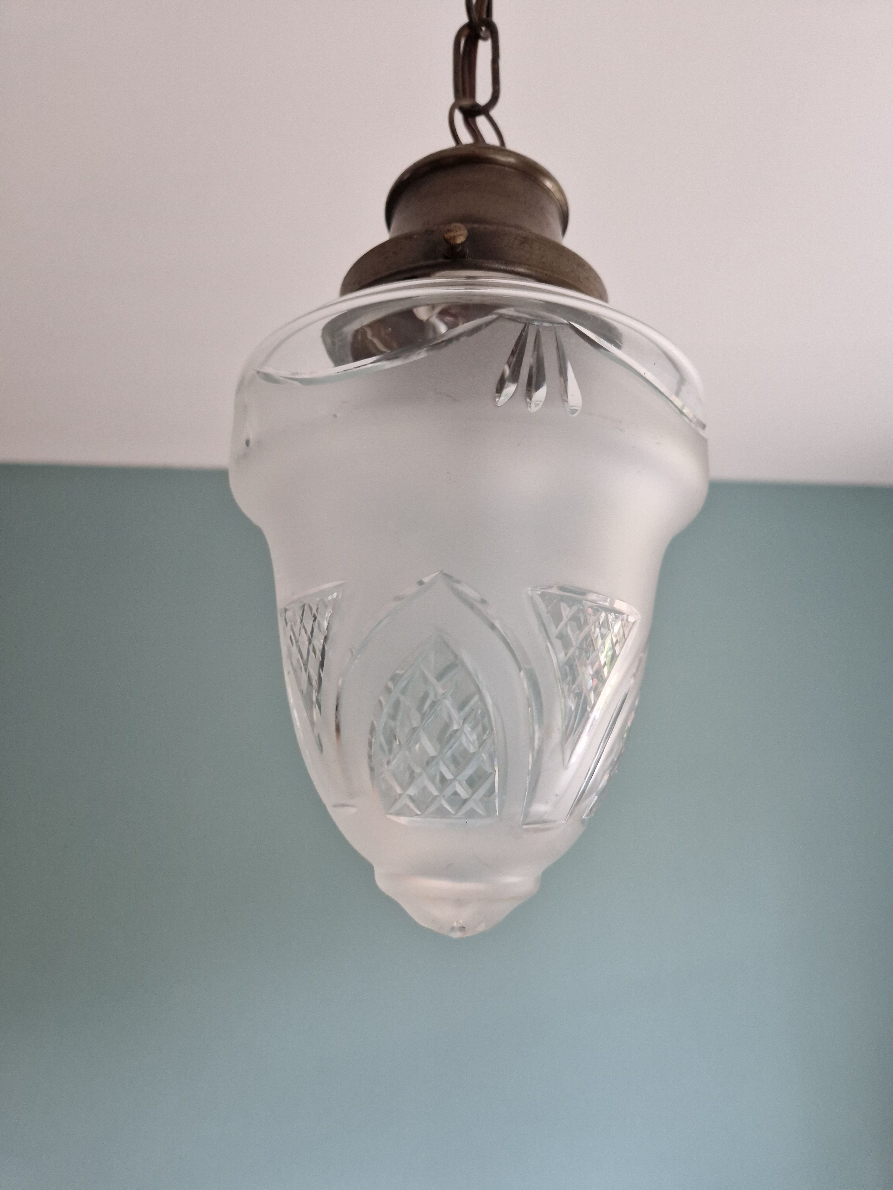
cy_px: 595
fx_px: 791
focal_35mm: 23
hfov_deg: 58.9
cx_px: 446
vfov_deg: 73.9
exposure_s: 1/100
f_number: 1.8
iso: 80
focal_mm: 5.4
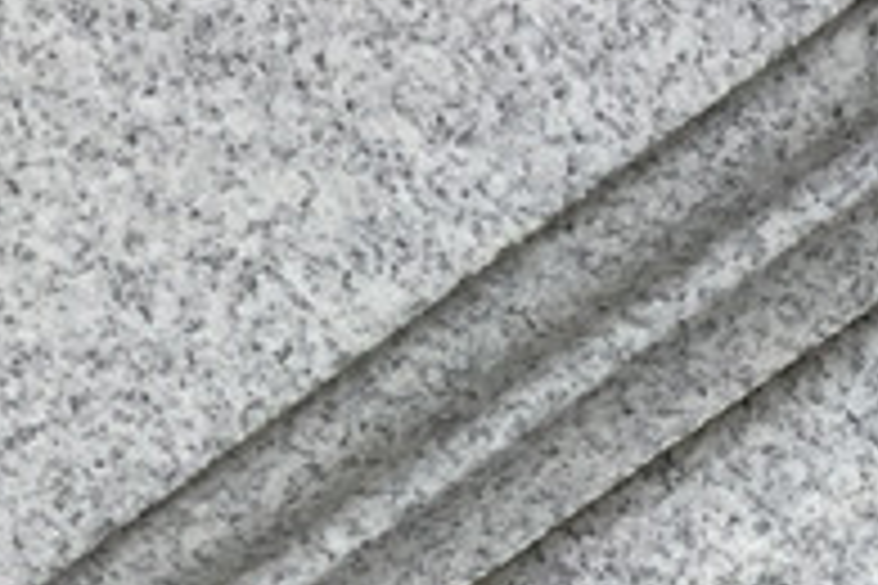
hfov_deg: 11.9
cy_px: 1447
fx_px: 3634
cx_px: 1918
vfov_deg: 8.4
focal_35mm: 149
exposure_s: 1/339
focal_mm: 3.3
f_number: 2.4
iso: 25
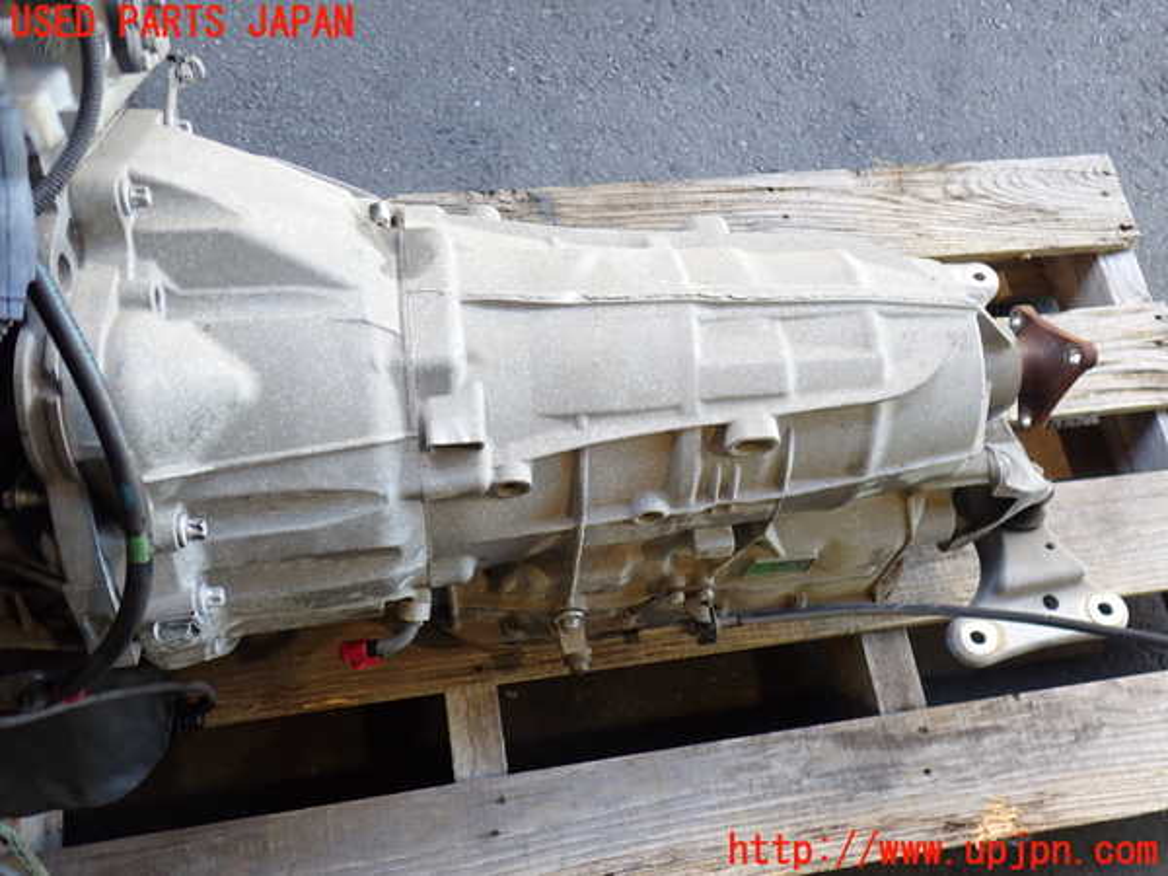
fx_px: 1012
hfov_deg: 60.0
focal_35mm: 30
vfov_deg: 46.8
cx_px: 584
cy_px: 438
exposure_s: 1/60
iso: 200
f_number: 2.3
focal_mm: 5.4
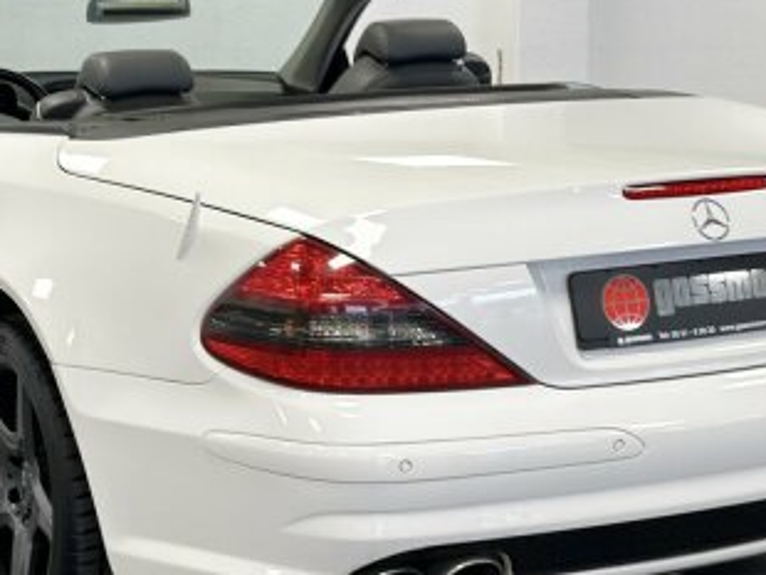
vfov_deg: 15.0
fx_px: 2192
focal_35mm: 99
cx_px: 289
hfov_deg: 19.8
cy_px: 299
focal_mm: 6.86
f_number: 1.78
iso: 64
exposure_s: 1/50
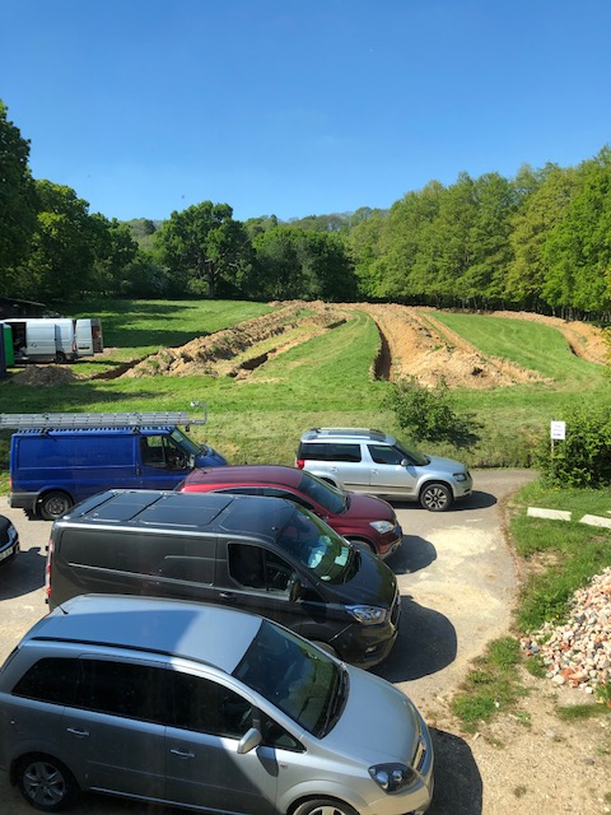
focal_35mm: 28
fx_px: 659
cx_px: 306
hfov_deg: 49.7
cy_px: 408
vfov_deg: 63.4
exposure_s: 1/813
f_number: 1.8
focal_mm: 3.99
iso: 20
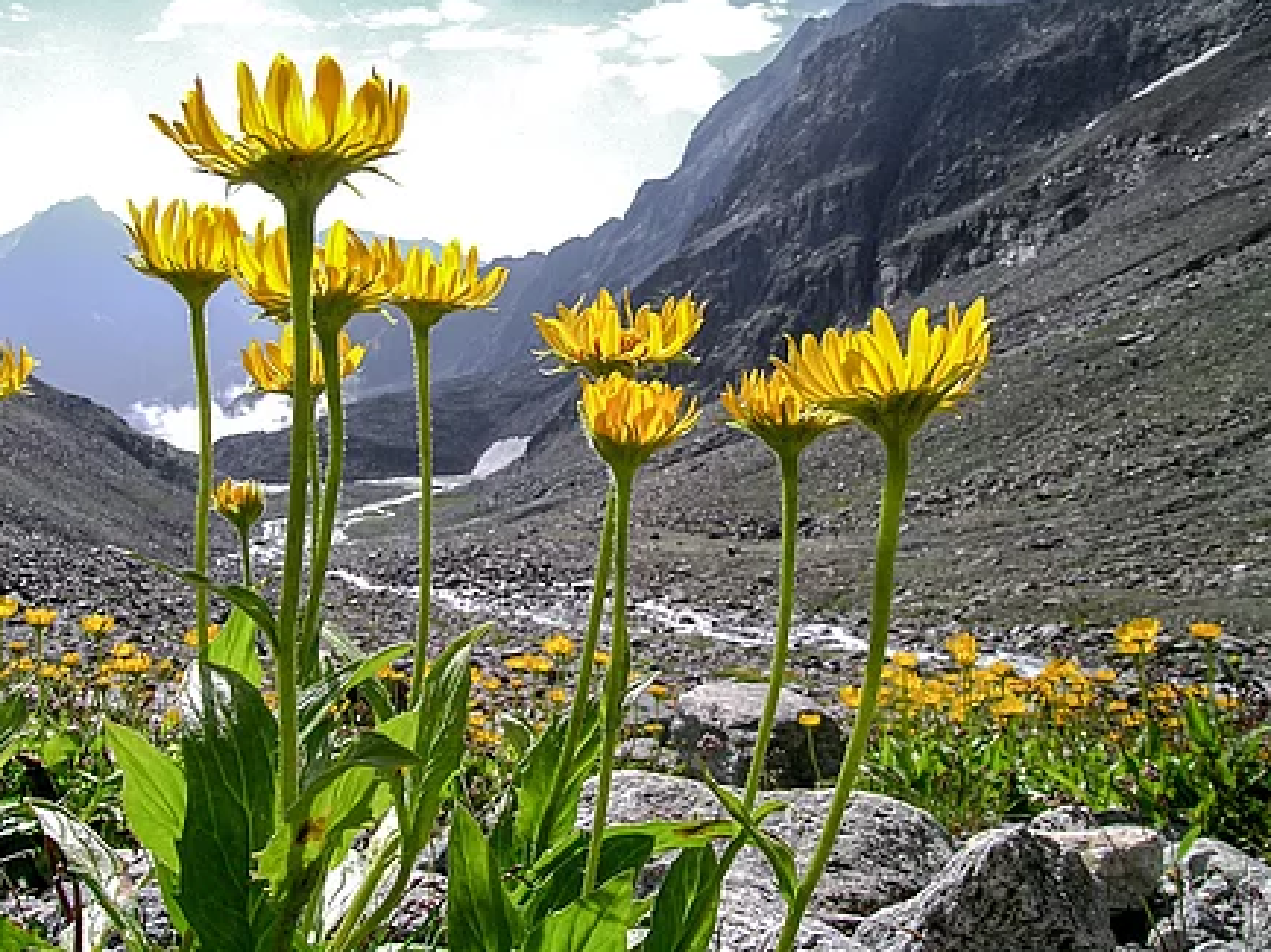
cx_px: 571
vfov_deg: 45.4
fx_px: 1138
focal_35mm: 31
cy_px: 442
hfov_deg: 58.3
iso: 50
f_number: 7.1
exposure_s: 1/320
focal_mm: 5.8
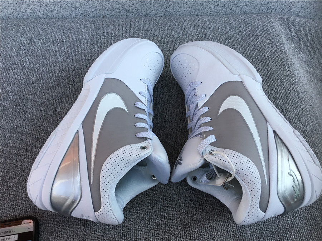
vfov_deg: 45.4
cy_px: 120
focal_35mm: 31
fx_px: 288
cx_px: 161
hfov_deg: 58.4
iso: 25
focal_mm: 3.3
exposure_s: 1/284
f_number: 2.4
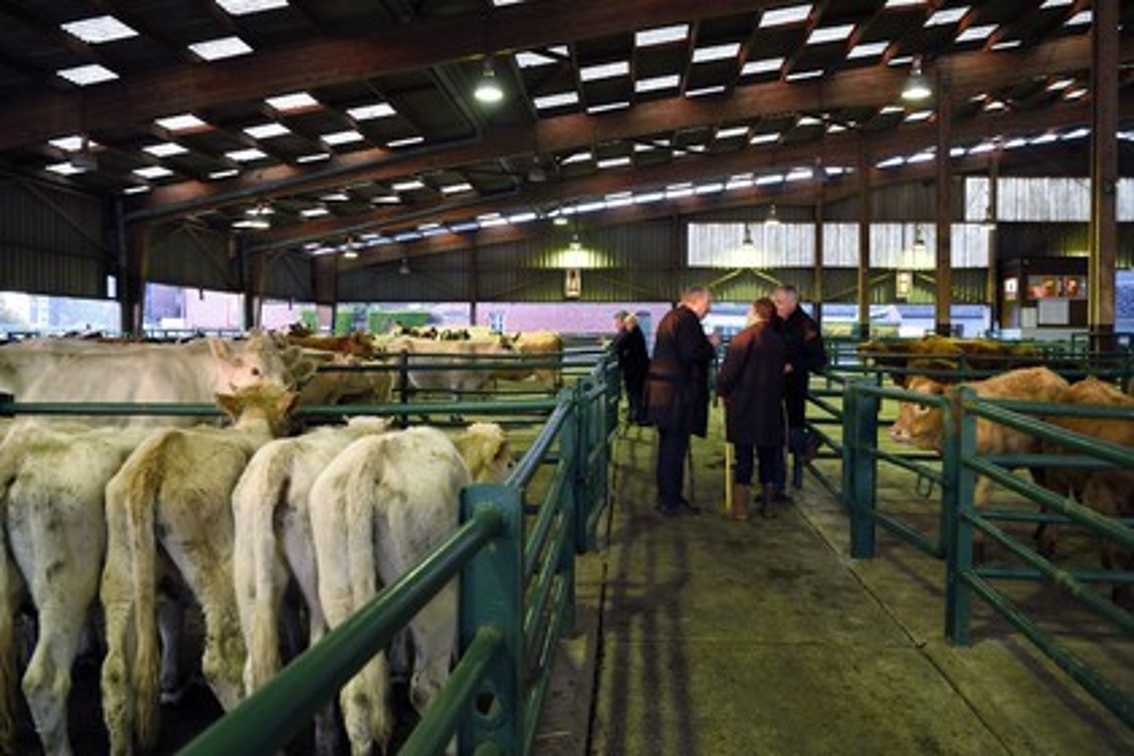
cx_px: 567
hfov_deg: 63.7
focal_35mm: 29
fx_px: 913
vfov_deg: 45.0
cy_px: 378
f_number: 4.5
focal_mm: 29
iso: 1600
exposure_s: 1/60
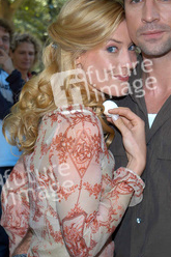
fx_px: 776
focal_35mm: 109
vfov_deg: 18.8
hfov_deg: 12.5
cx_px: 134
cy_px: 136
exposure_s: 1/80
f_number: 6.3
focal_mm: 45
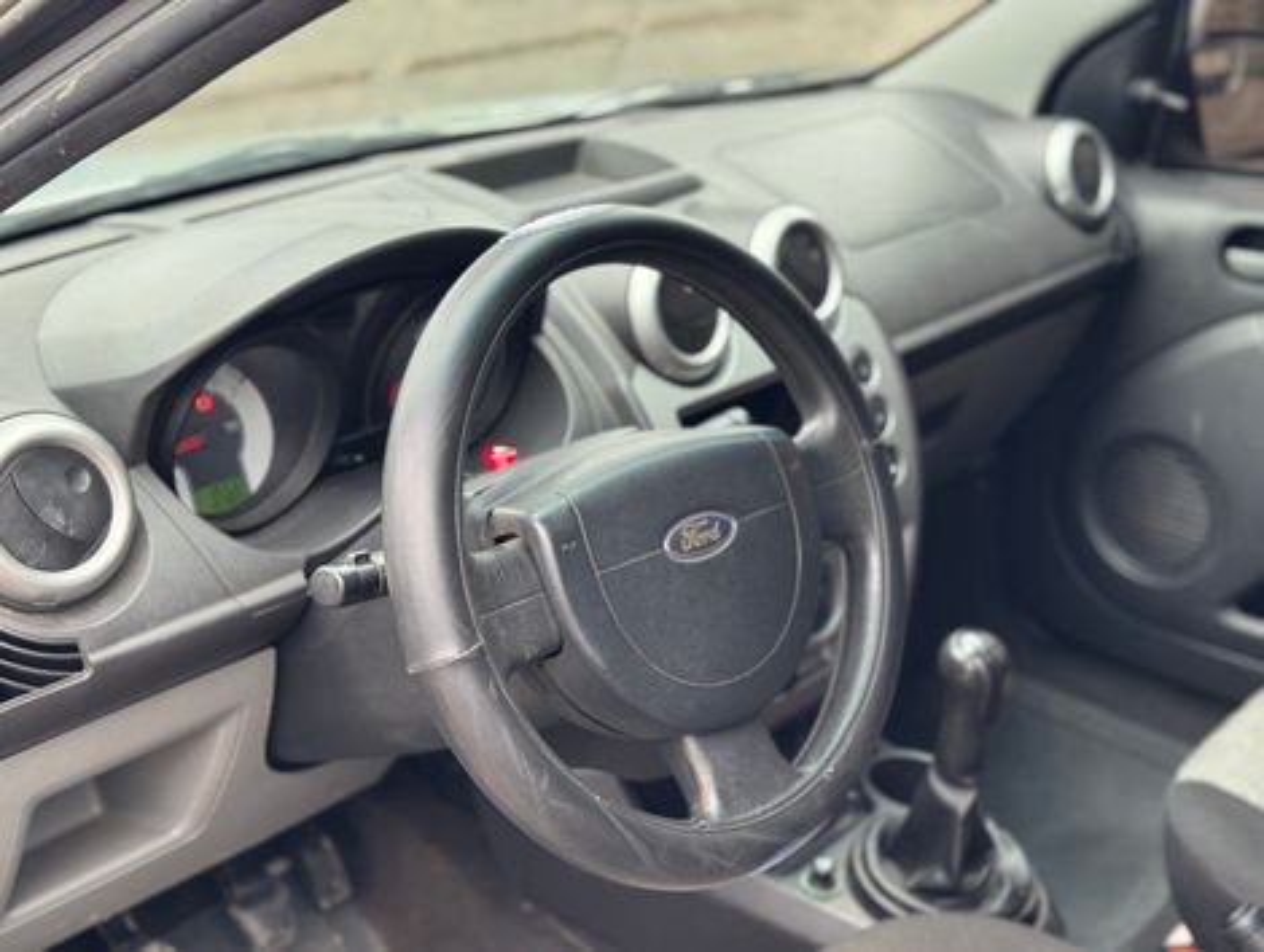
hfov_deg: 39.6
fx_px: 1755
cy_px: 476
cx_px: 632
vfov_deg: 30.3
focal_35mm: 48
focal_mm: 6.76
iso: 100
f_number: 1.78
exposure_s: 1/60
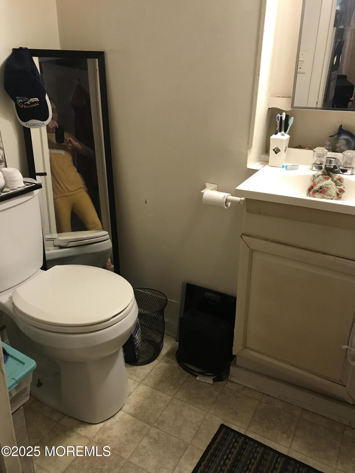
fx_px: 383
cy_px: 236
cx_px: 178
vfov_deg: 63.4
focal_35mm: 28
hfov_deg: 49.7
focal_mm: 3.99
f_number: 1.8
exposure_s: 1/15
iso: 64
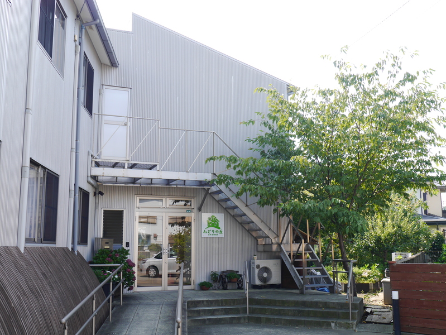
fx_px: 490
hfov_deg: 49.0
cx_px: 223
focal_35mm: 38
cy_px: 168
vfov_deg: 37.7
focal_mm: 19
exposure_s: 1/160
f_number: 5.6
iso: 160
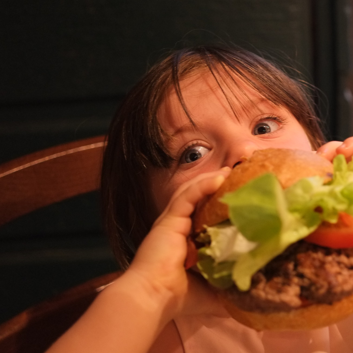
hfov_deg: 26.5
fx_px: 738
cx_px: 270
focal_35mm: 64
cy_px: 145
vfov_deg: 26.8
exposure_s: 1/20
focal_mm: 27
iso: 1600
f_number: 2.8
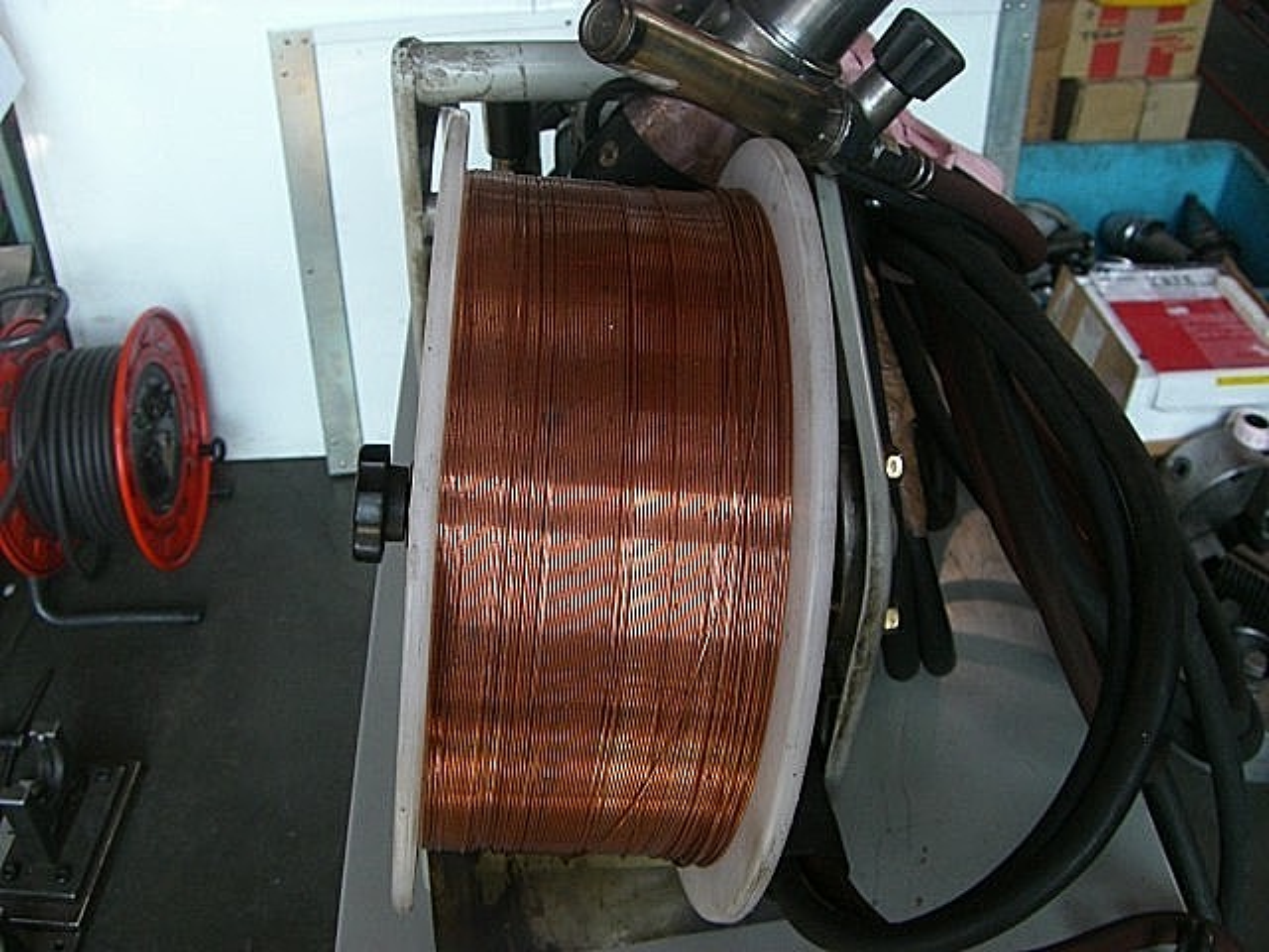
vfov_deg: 37.7
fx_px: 1393
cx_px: 634
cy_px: 476
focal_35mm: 38
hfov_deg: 49.0
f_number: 2.7
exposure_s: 1/200
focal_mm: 6.2
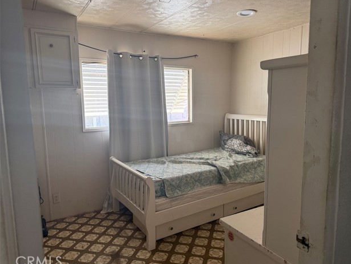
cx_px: 182
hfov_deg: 69.3
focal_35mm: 25
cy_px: 132
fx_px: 254
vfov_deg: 54.9
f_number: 1.78
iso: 200
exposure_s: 1/121
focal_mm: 6.76
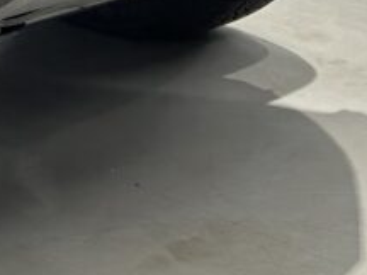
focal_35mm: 114
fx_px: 1209
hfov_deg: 15.3
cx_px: -257
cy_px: -227
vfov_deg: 11.9
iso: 100
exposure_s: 1/120
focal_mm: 6.86
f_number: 1.78
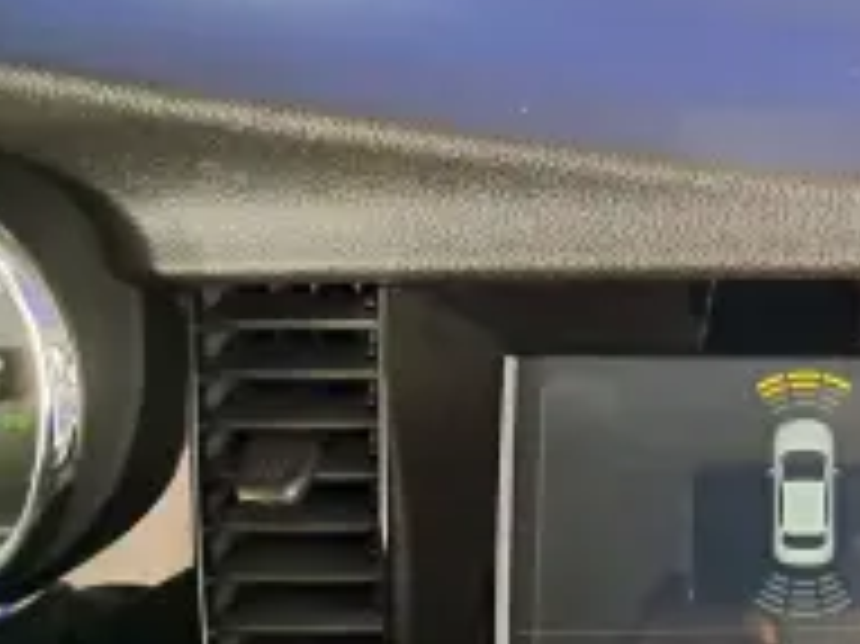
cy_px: 401
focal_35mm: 51
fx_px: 1266
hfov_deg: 35.0
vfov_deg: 28.4
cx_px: 797
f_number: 1.8
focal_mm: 4
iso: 2000
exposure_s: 1/17
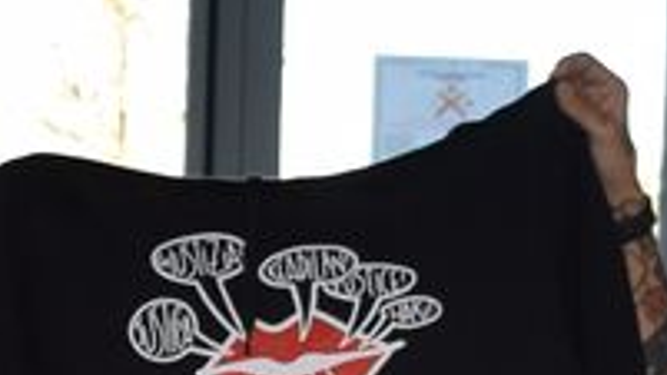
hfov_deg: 9.6
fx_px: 3979
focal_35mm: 225
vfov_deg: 5.2
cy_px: 856
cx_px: 103
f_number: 3.5
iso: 100
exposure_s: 1/60
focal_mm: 18
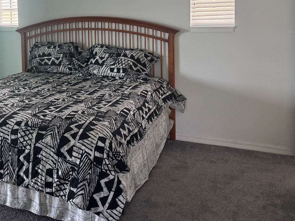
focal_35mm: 42
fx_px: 358
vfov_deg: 32.9
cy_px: 31
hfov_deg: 42.7
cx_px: 58
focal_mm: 6.76
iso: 200
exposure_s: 1/97
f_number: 1.78
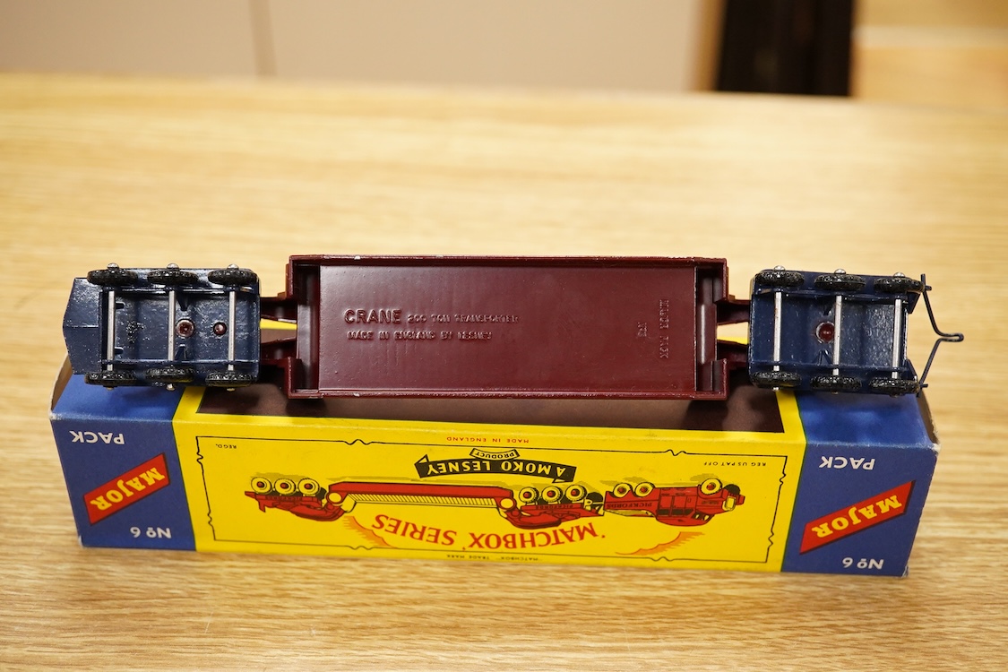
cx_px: 504
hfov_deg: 43.6
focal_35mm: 45
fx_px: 1260
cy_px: 336
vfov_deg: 29.9
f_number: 7.1
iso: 2500
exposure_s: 1/160
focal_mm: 30
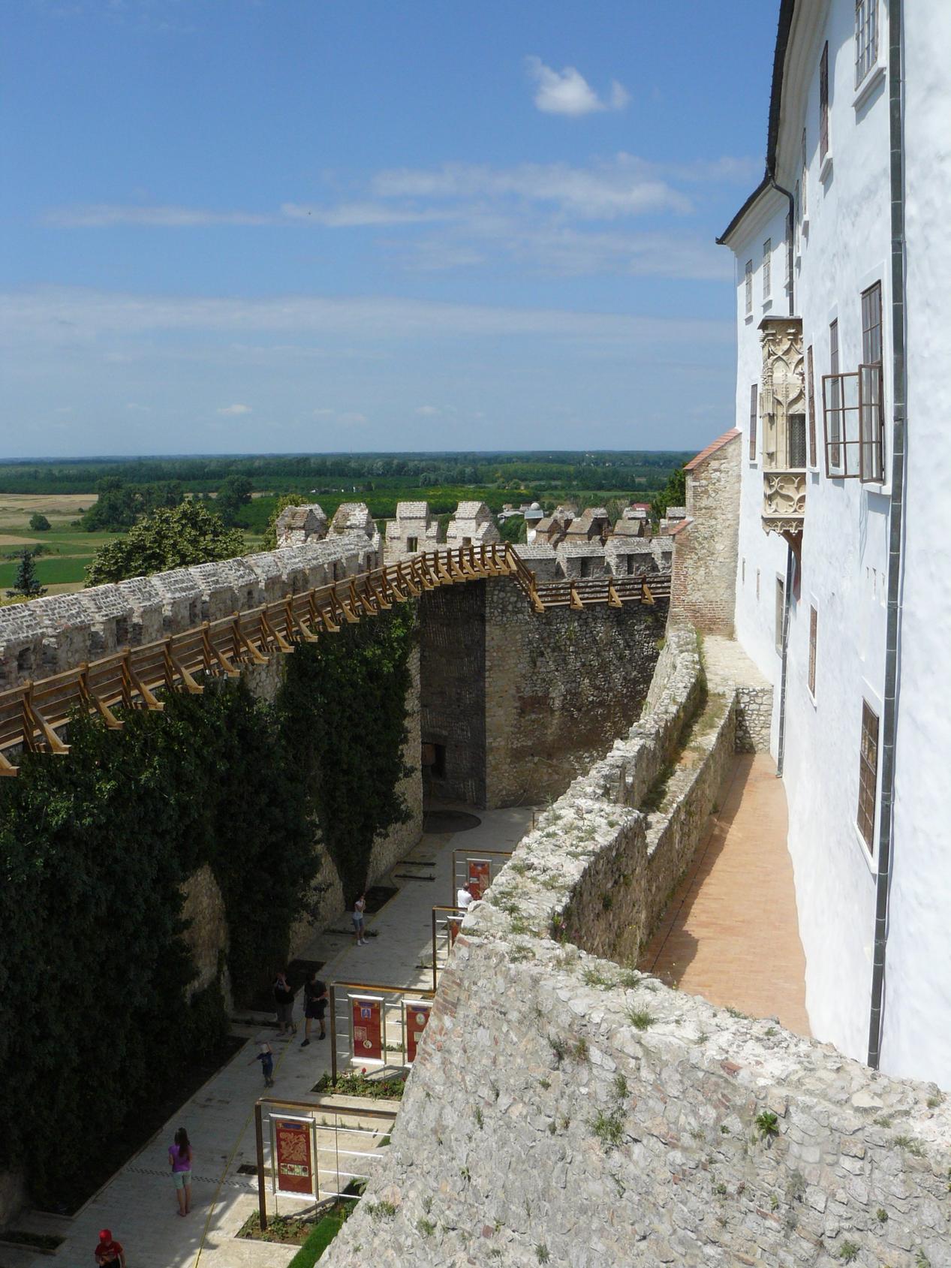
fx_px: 1319
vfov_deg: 51.4
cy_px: 634
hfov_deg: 39.7
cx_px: 476
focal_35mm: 36
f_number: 6.3
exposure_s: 1/500
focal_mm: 6
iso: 100
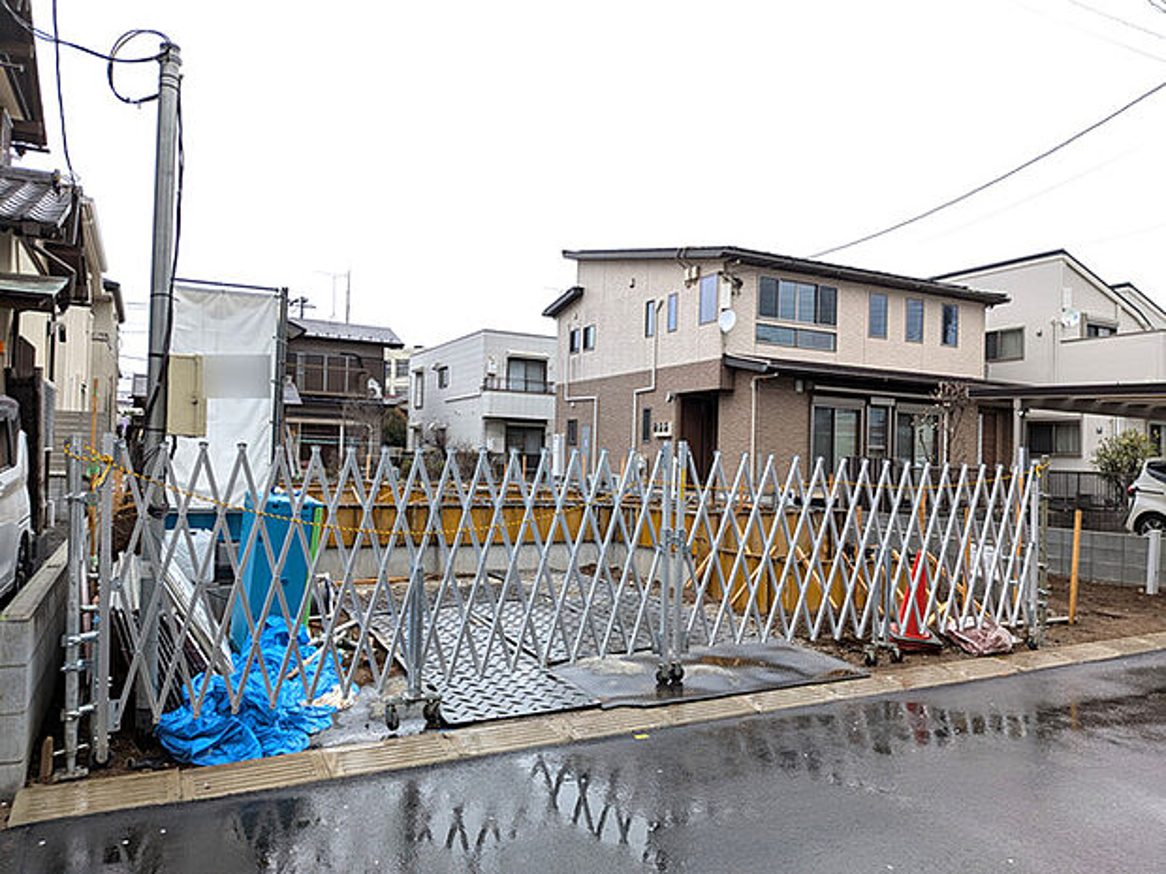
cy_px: 437
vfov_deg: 56.8
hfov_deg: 71.6
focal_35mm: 24
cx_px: 583
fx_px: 808
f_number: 1.7
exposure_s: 1/976
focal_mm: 4.53
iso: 29
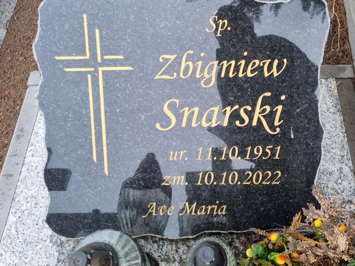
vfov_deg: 39.5
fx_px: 369
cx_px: 207
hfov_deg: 51.1
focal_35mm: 36
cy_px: 110
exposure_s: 1/217
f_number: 1.8
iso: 50
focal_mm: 5.4
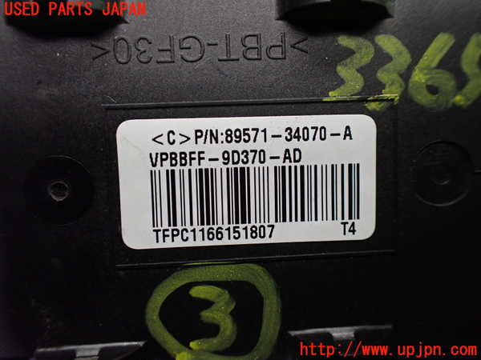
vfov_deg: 46.8
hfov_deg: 60.0
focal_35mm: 30
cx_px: 240
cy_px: 180
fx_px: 417
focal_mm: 5.4
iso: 640
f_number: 2.3
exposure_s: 1/125
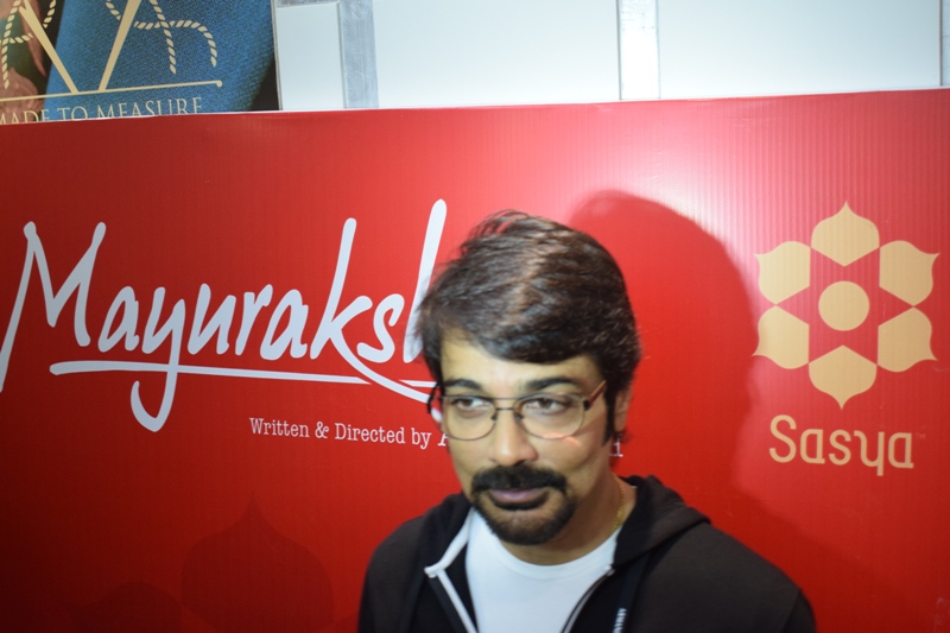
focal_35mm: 42
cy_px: 316
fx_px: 1108
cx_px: 475
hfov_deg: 46.4
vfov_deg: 31.9
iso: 1100
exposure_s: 1/60
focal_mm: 28
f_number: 4.2
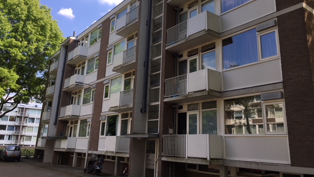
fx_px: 266
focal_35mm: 32
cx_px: 157
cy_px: 67
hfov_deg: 61.0
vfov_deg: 36.4
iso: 25
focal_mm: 4.15
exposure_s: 1/630
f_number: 2.2
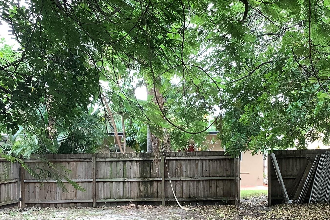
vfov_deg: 27.3
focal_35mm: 49
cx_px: 176
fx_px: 449
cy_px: 156
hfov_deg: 40.3
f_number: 2.4
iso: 64
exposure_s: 1/60
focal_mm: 3.3
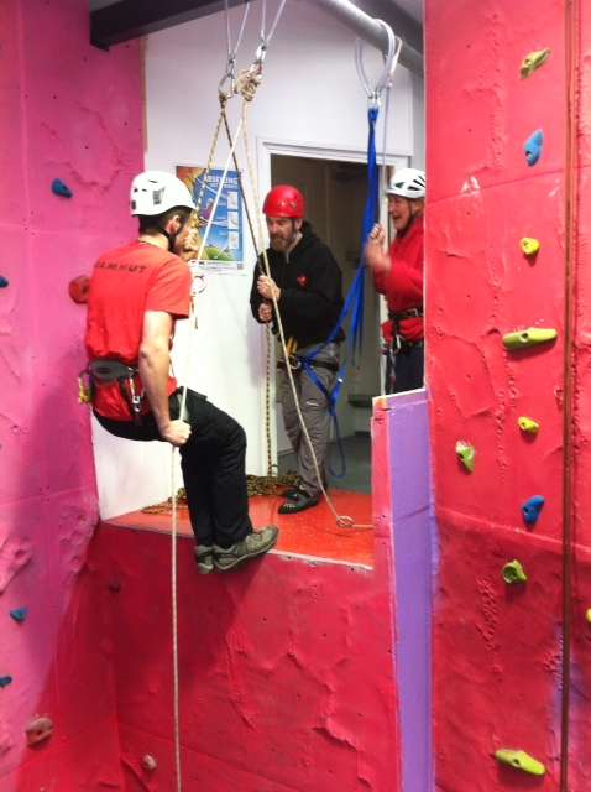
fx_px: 799
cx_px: 296
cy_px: 396
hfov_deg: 40.6
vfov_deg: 52.7
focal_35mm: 35
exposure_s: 1/15
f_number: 2.8
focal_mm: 3.85
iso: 80
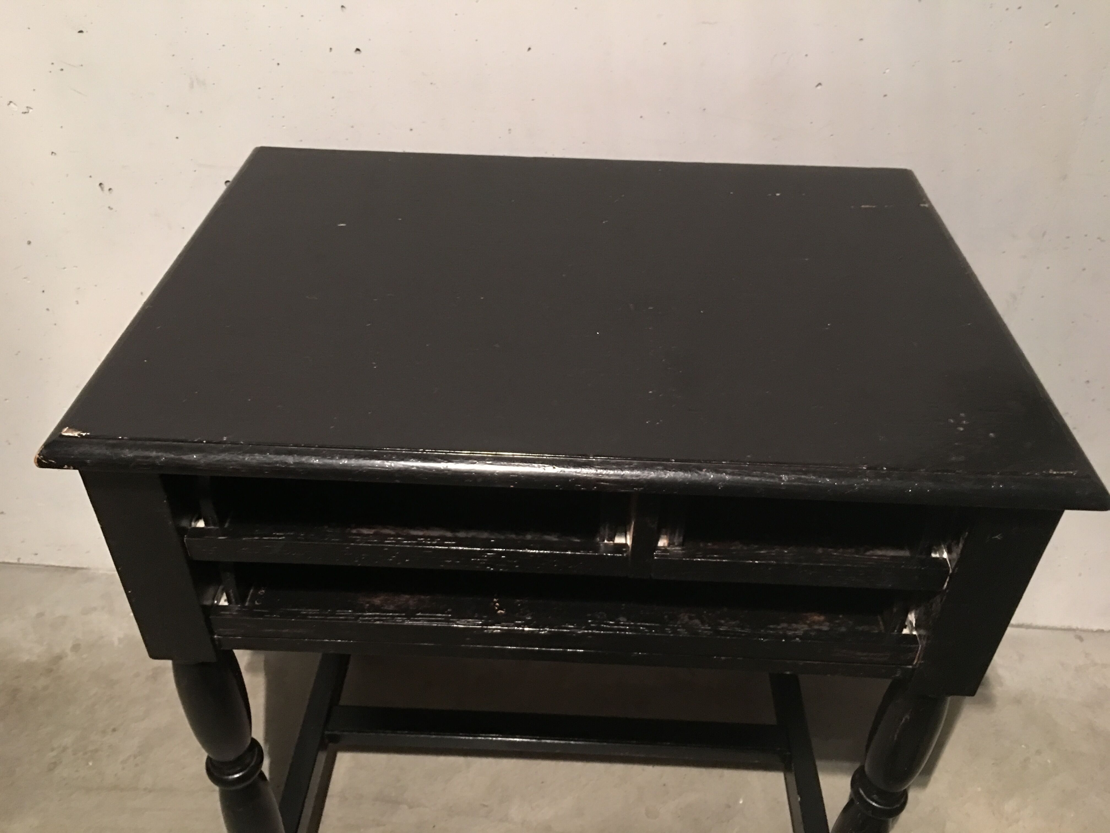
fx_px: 930
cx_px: 555
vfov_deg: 48.2
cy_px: 416
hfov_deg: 61.7
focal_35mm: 29
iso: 100
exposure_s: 1/4
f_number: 2.2
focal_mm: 4.15
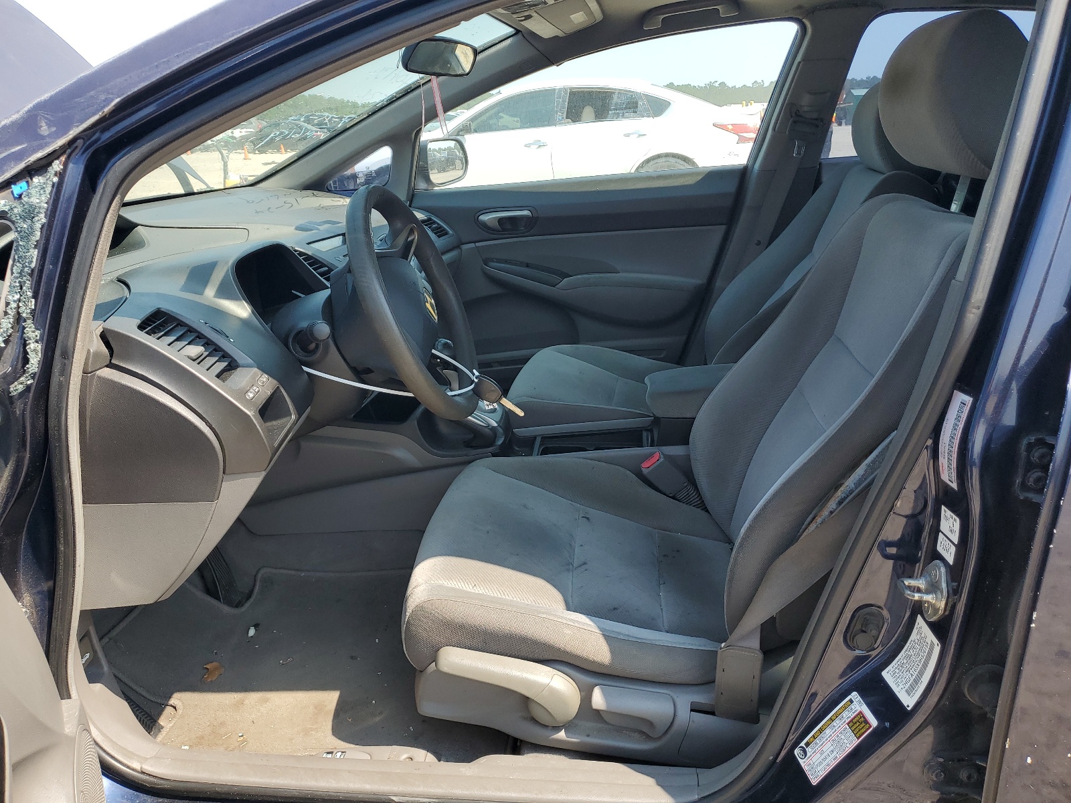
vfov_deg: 53.1
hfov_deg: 67.3
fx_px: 804
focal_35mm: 26
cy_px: 402
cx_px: 536
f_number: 1.5
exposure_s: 1/1000
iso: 50
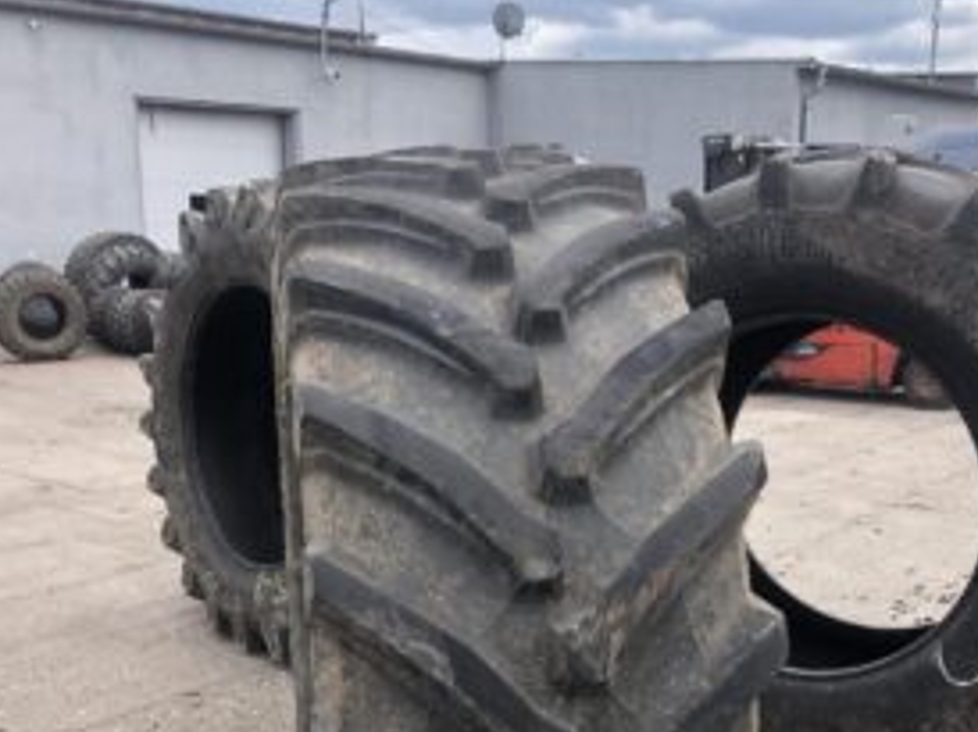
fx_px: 1242
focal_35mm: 44
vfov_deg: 32.4
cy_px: 520
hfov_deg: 43.0
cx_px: 482
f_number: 1.8
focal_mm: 3.99
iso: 20
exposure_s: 1/623
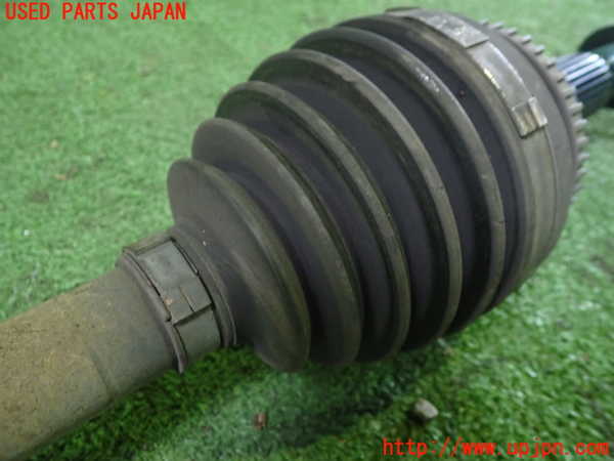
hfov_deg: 60.0
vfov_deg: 46.8
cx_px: 307
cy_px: 230
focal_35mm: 30
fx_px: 532
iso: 800
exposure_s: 1/30
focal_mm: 5.4
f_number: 2.3
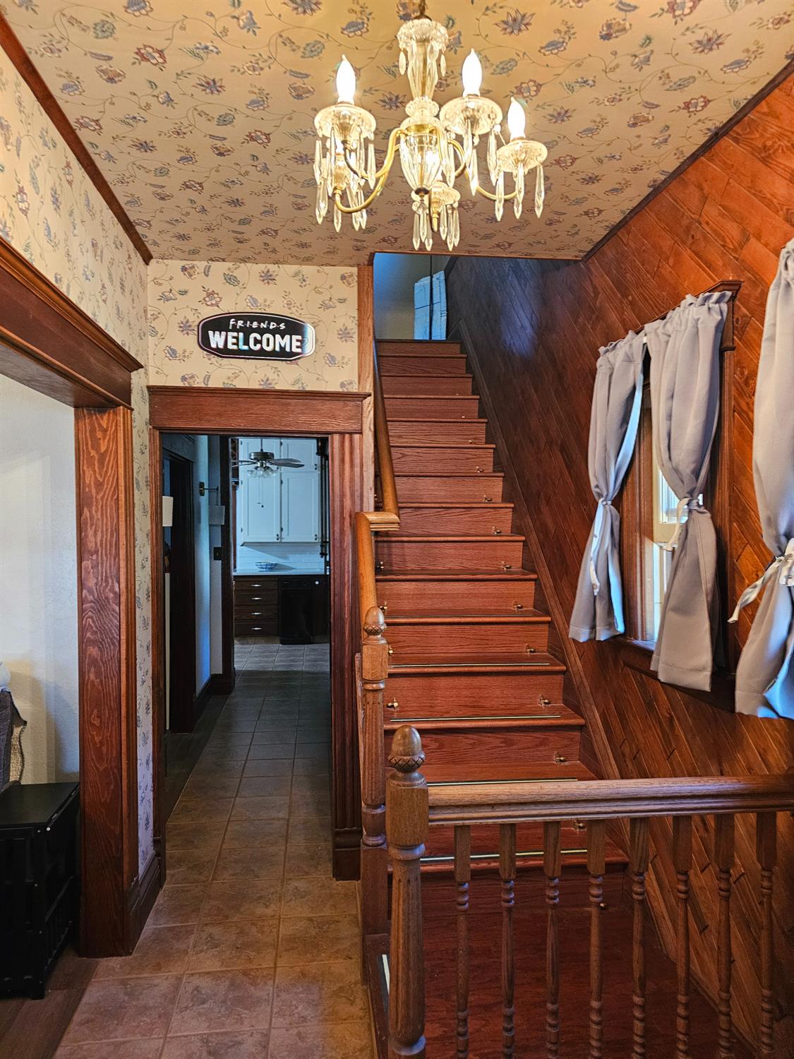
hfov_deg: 58.9
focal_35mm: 23
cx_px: 397
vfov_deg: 73.9
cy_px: 530
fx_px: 703
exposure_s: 1/60
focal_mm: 6.3
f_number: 1.7
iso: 640
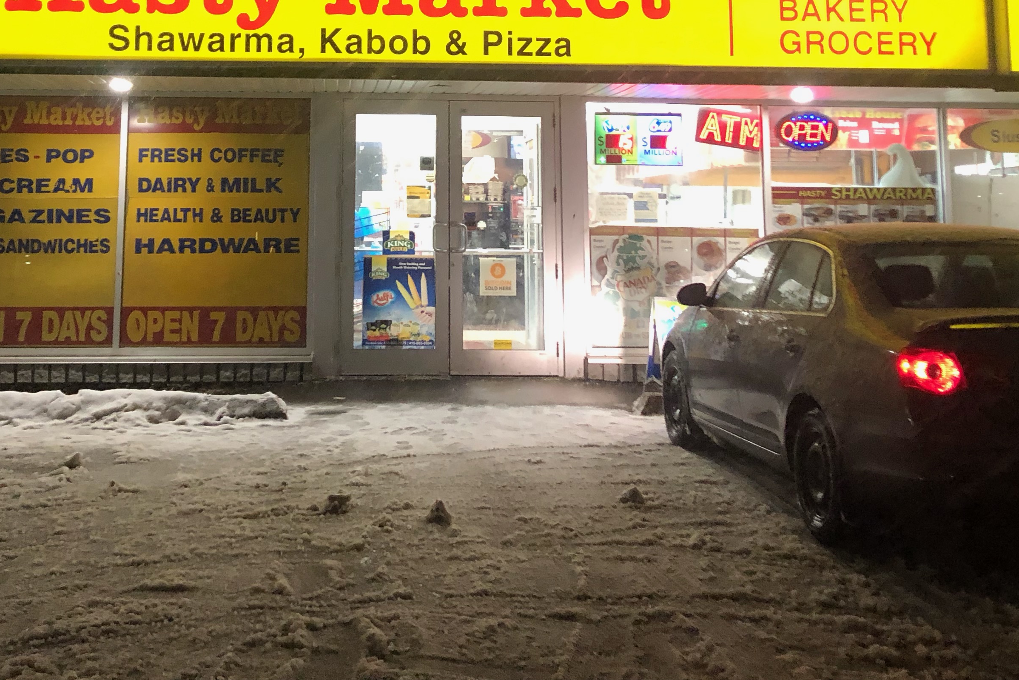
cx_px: 387
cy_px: 38
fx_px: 1387
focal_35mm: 49
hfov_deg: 40.1
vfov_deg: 26.4
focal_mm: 4
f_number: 1.8
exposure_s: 1/15
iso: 80
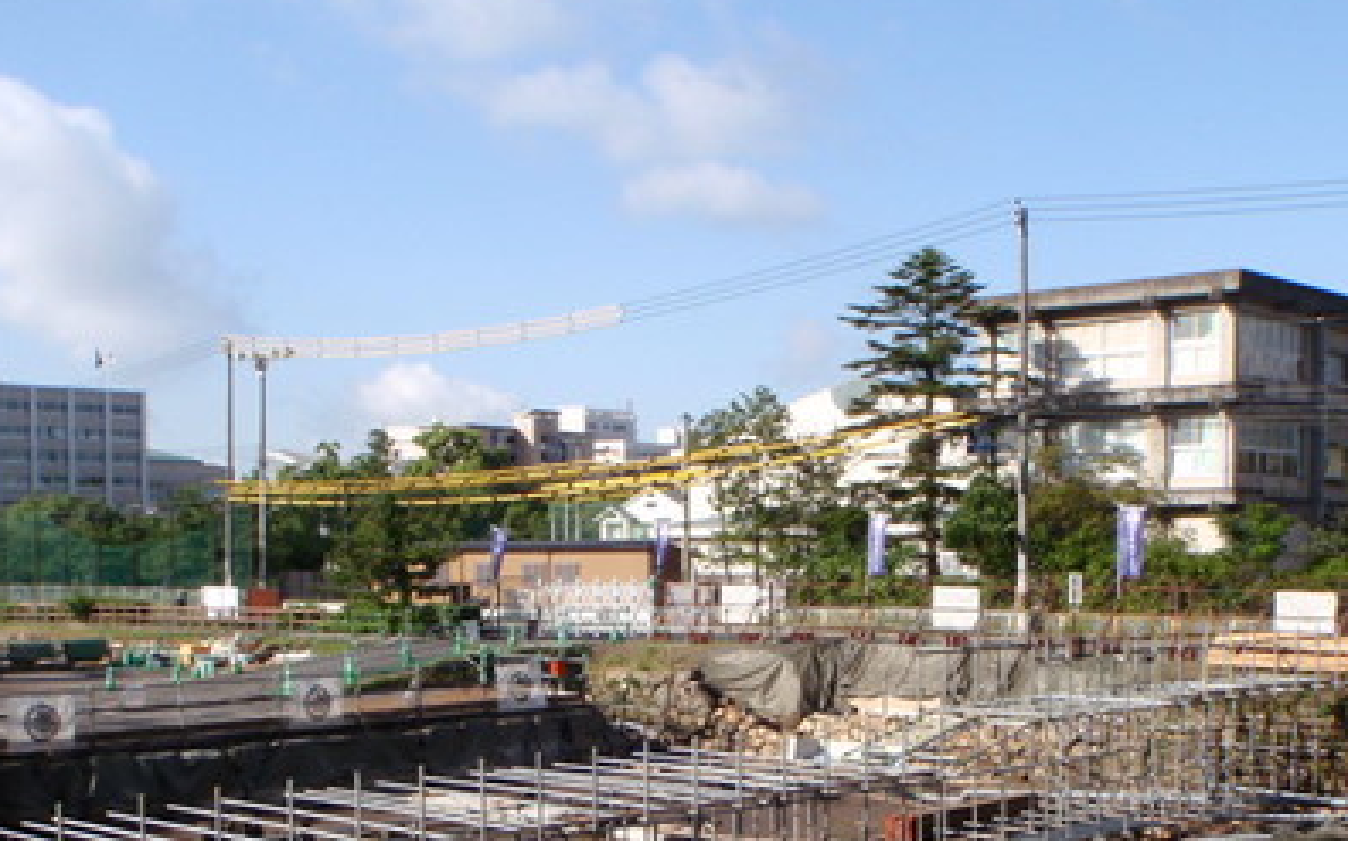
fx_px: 1762
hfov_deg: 41.8
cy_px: 684
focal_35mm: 48
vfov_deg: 26.3
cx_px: 643
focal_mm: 5
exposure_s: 1/200
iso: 64
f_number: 5
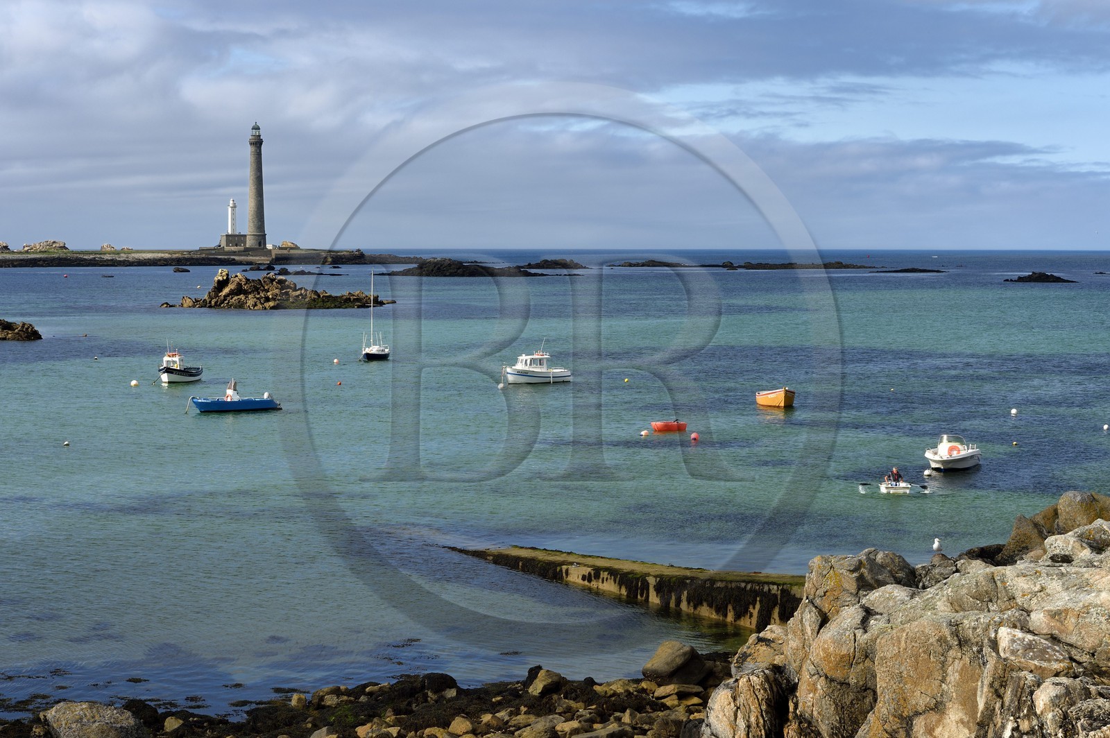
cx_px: 555
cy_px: 369
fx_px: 2157
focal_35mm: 70
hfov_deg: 28.9
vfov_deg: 19.4
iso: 200
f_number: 16
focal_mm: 70
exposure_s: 1/200
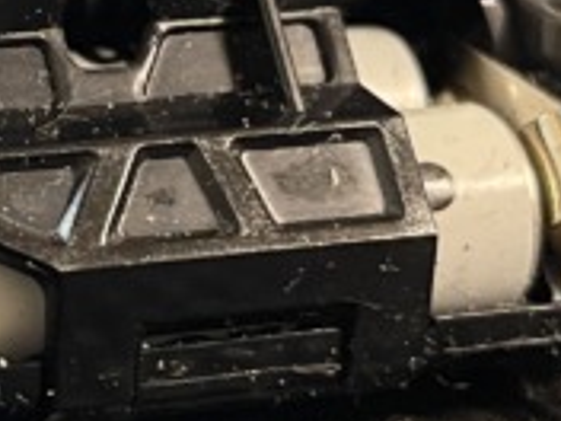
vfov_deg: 10.4
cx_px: -172
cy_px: 29
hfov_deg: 13.4
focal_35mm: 142
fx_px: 2301
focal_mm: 5.1
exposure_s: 1/50
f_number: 1.6
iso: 500
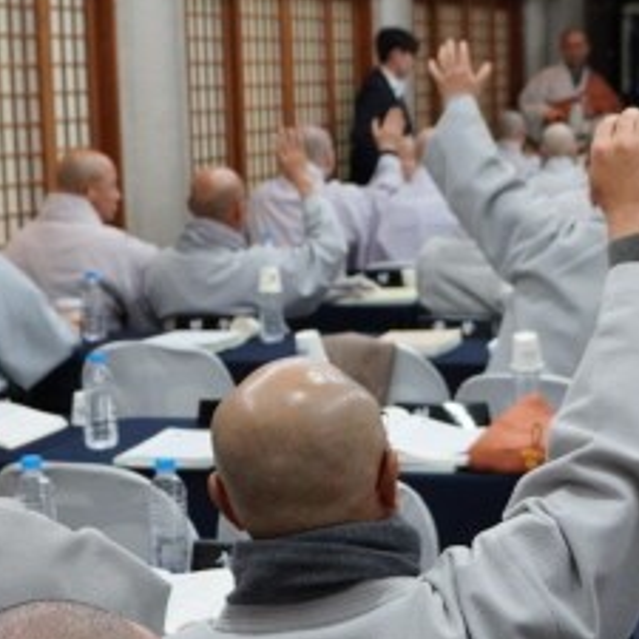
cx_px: 719
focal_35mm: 102
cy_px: 420
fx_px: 2130
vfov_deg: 17.0
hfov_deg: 16.5
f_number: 3.5
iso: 125
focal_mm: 18
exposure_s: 1/30
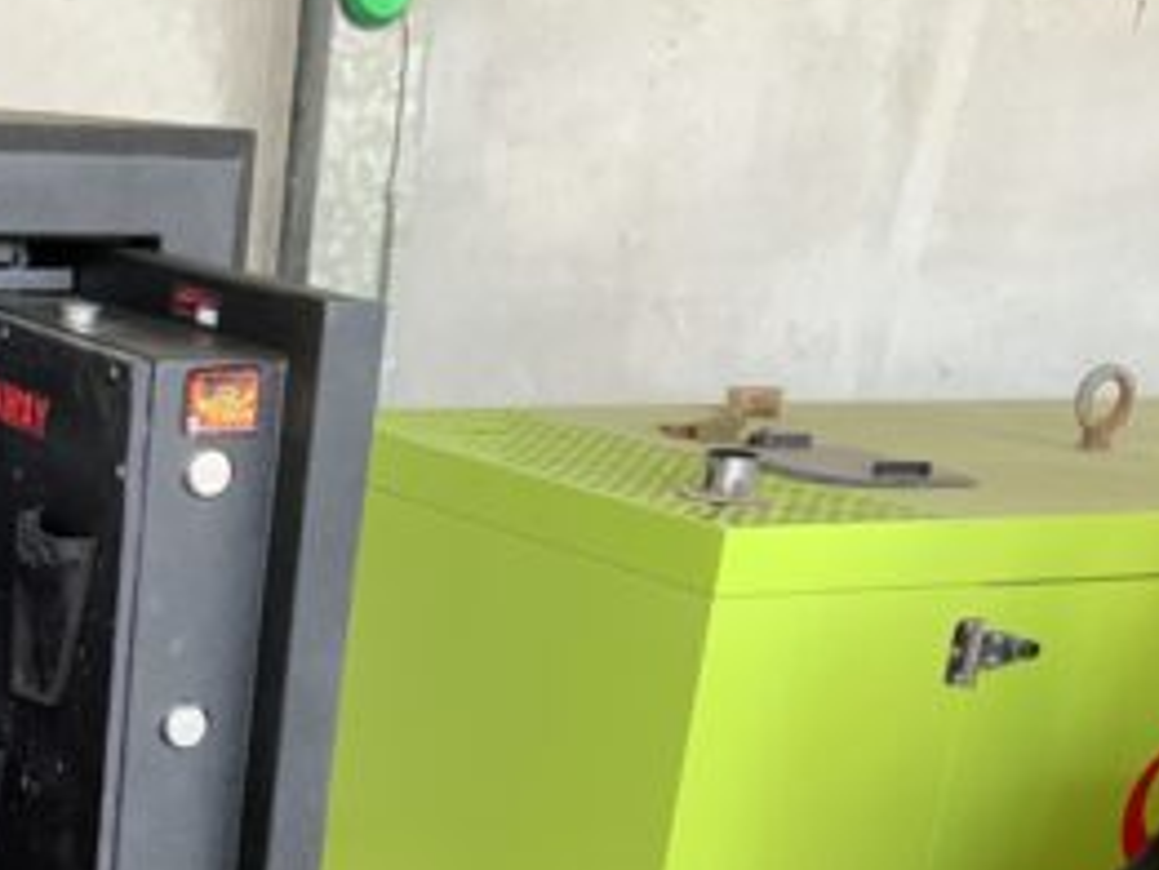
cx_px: -62
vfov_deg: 19.7
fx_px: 2378
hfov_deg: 25.7
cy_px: 994
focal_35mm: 71
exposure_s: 1/60
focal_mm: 3
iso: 80
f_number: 1.8
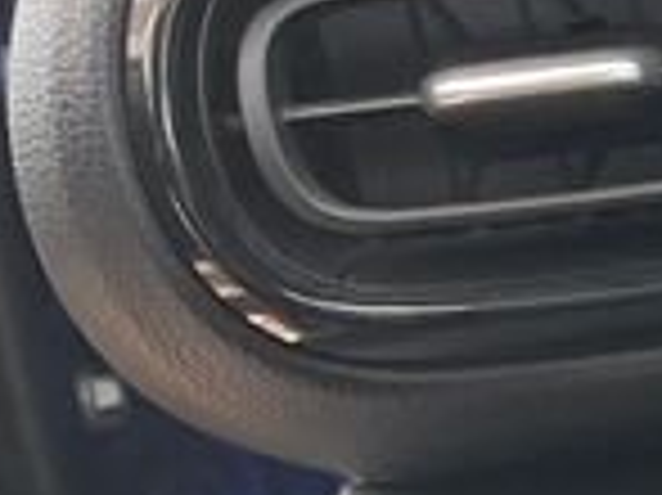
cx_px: 2229
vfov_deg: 8.1
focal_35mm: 181
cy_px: 670
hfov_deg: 8.4
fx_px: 3459
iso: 64
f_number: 1.6
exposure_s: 1/138
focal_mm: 5.1
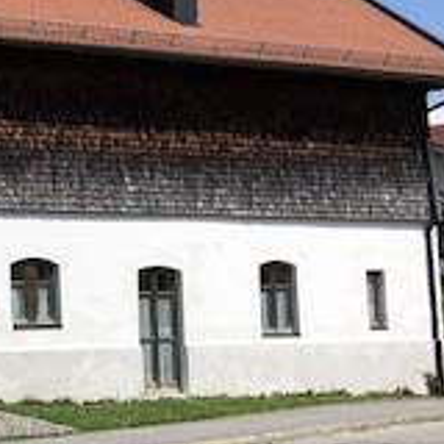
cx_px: -294
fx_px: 1350
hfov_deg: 16.4
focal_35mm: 93
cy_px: 225
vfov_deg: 18.7
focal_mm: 3.99
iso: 20
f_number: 1.8
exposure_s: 1/3040
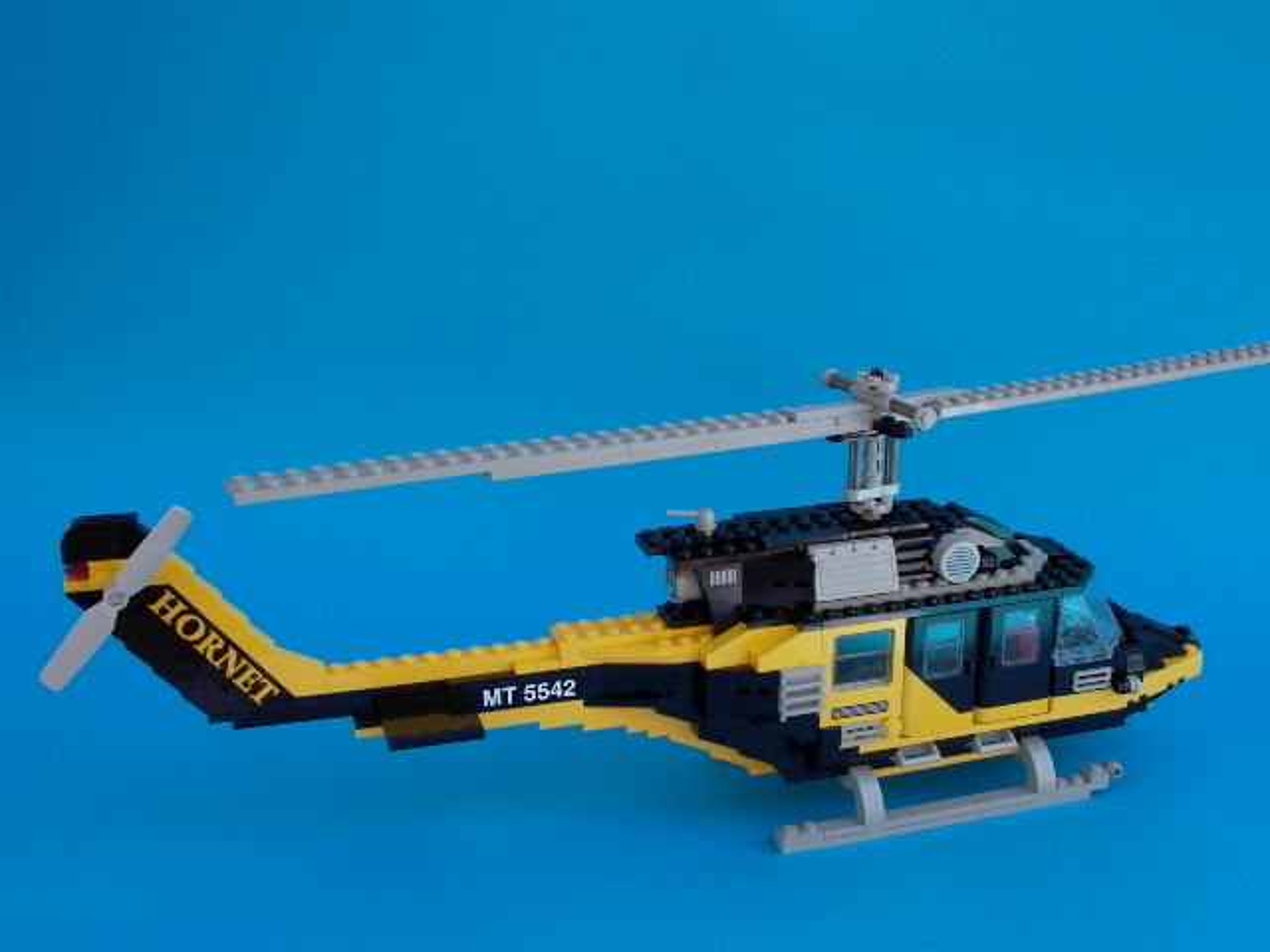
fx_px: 1394
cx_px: 635
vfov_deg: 37.7
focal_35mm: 38
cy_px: 476
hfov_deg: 49.0
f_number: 4.2
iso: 100
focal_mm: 8.19
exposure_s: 1/261
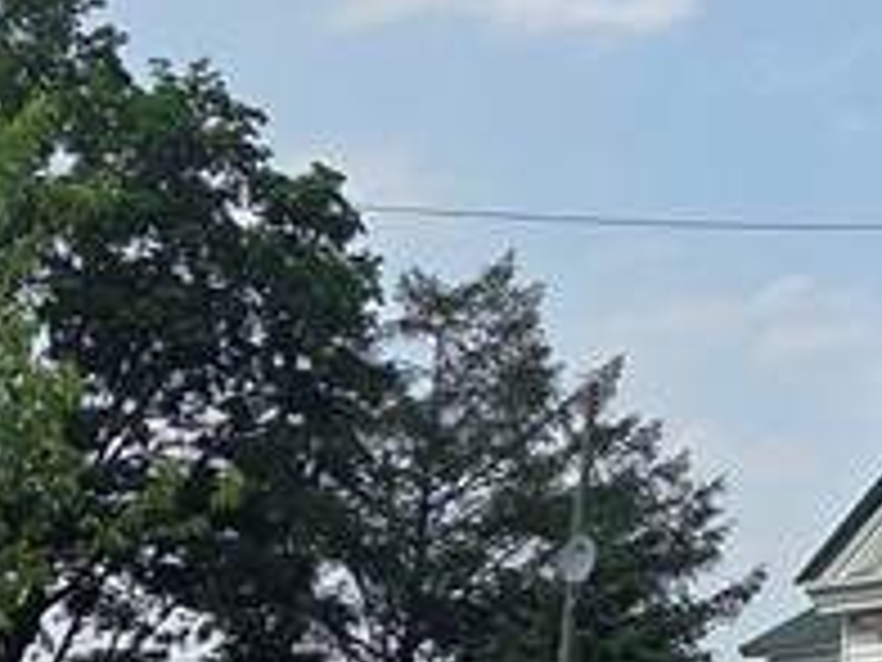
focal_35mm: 120
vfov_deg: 12.3
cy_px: 419
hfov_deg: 14.4
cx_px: 1606
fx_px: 3058
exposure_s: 1/4460
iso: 80
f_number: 1.8
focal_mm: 5.4
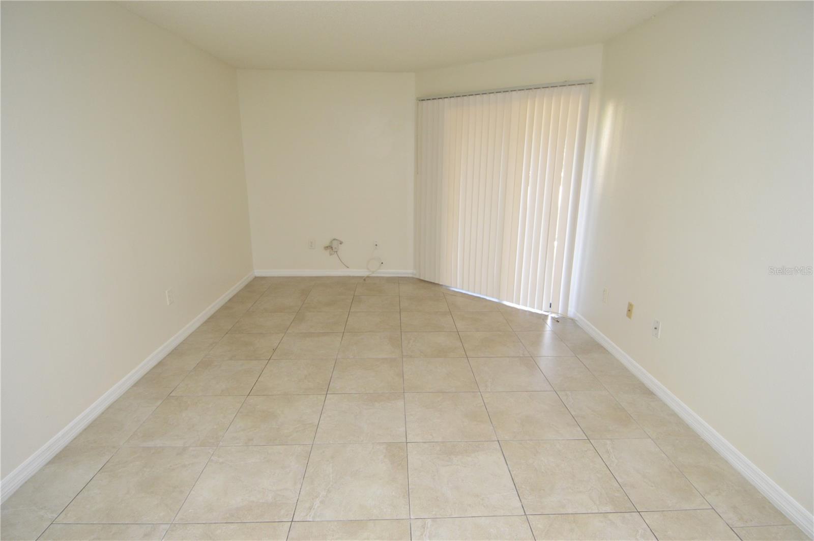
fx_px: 407
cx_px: 407
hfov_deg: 90.1
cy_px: 270
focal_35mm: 18
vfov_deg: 67.3
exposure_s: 1/60
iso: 720
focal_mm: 12
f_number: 4
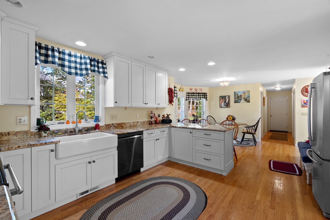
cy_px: 110
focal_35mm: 16
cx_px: 165
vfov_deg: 73.7
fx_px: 147
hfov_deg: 96.7
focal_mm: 16
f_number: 8
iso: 320
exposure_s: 1/2.5
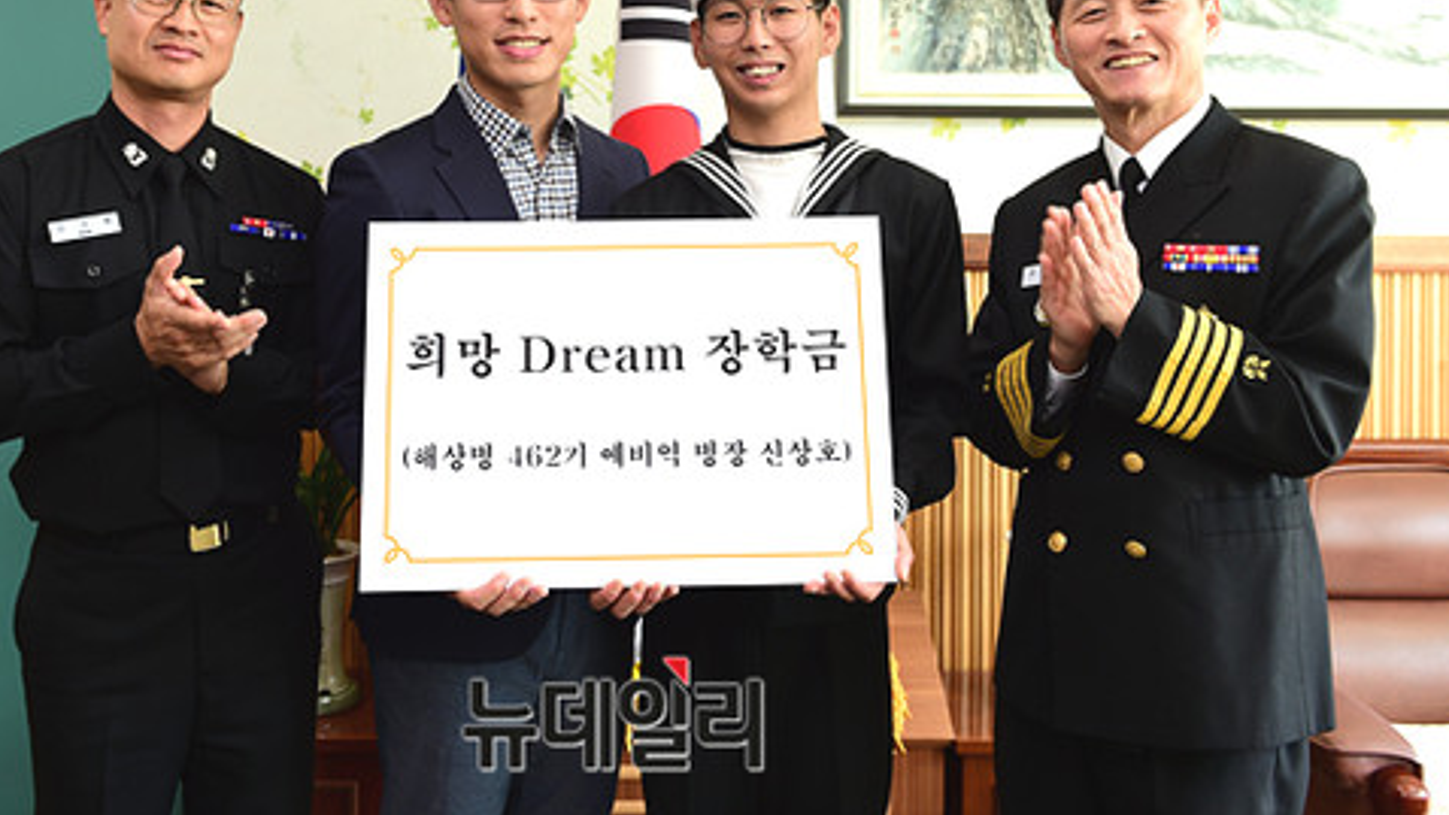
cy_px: 214
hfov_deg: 48.2
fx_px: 1614
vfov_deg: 28.0
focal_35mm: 42
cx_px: 634
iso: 400
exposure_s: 1/125
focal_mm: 32
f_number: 4.5
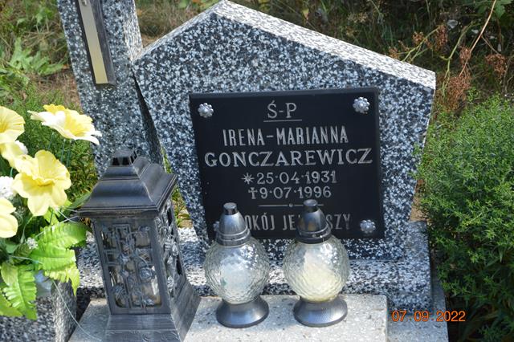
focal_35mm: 63
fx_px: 899
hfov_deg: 31.9
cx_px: 257
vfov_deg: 21.5
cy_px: 171
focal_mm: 42
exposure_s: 1/125
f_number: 5.6
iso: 180
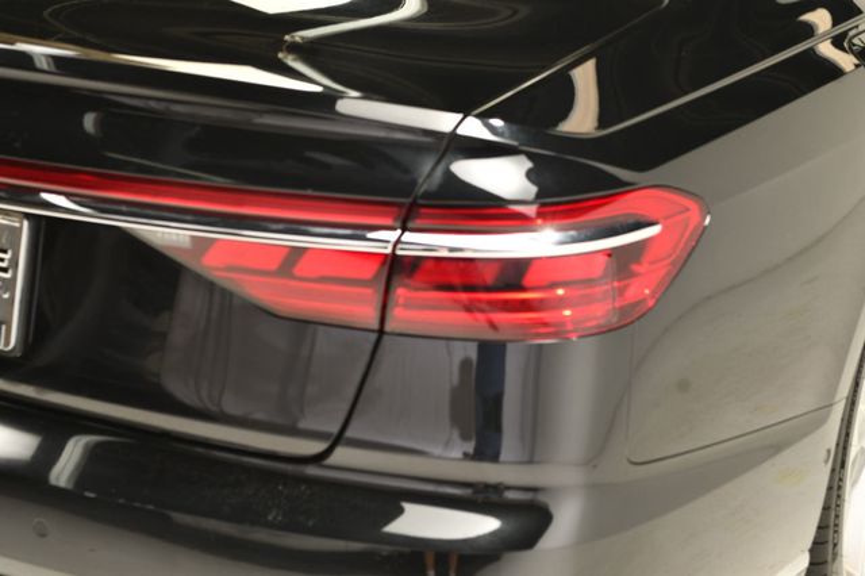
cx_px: 432
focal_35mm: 66
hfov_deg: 30.5
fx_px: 1585
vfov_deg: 20.6
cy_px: 288
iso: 100
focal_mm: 44
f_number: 7.1
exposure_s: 1/160
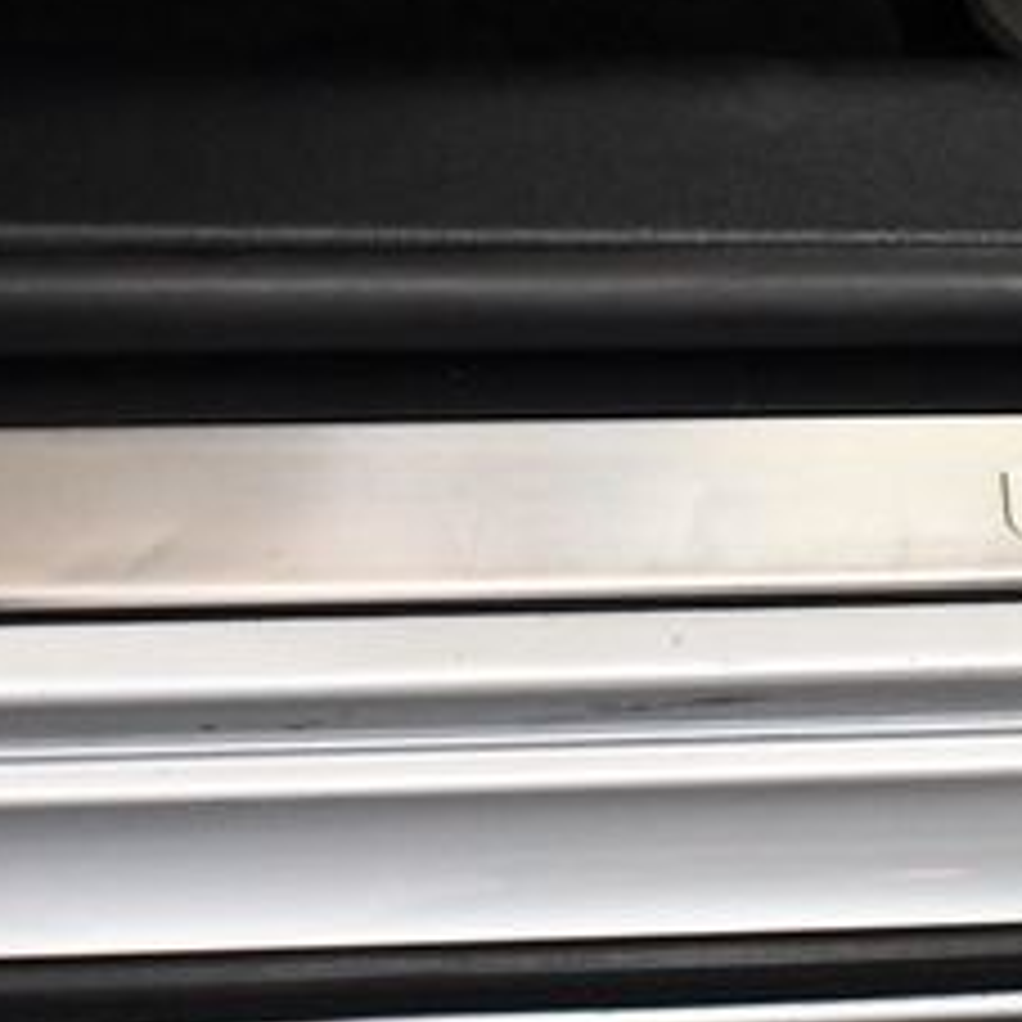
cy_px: 428
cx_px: 1198
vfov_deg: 14.5
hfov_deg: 14.1
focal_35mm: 120
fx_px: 4008
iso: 2800
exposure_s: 1/125
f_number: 4
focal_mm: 25
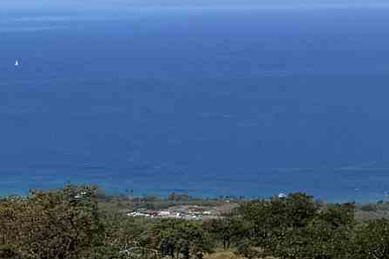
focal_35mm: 171
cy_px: 203
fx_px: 1848
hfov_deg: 11.0
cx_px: -381
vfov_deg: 8.0
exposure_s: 1/5814
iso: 80
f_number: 1.78
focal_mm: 6.76
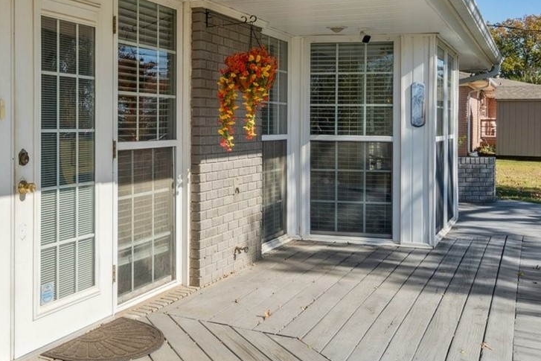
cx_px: 124
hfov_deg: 44.6
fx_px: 631
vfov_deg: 31.8
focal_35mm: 42
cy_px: 144
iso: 100
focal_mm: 10
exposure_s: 1/500
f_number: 8
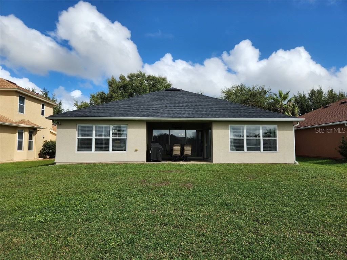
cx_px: 174
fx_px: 231
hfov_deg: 73.9
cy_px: 130
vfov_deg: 58.9
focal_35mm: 23
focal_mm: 5.4
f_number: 1.8
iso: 20
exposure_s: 1/1957
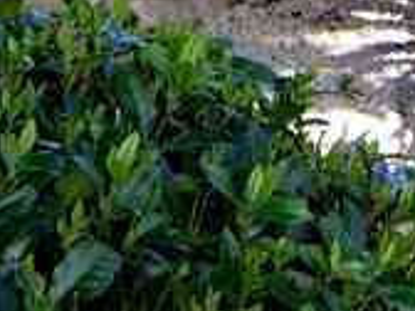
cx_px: 232
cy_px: -558
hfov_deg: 8.6
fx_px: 2769
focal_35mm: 231
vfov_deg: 6.0
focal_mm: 6.2
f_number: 2.7
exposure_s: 1/160
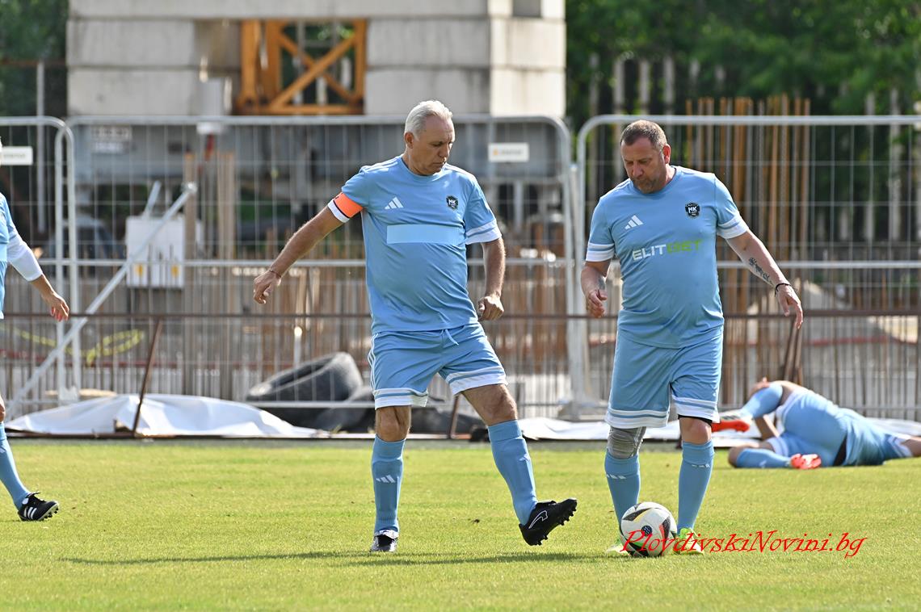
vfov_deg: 2.9
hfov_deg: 4.3
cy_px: 306
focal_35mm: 480
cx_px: 460
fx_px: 12269
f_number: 9
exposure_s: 1/1600
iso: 1100
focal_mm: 480
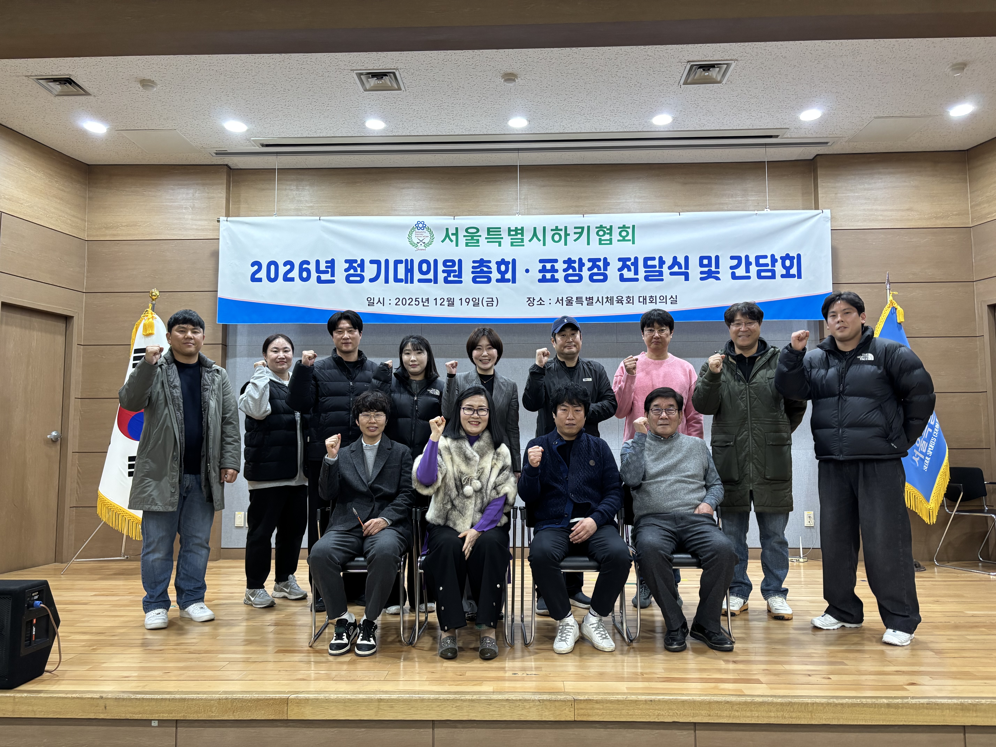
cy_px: 374
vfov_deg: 53.1
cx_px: 498
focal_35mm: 26
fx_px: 748
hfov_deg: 67.3
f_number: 1.6
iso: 250
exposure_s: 1/60
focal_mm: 5.96
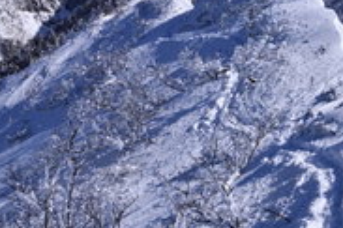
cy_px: 16
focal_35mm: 71
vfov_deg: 18.8
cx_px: 364
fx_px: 676
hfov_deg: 26.5
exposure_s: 1/500
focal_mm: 26
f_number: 22
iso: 200
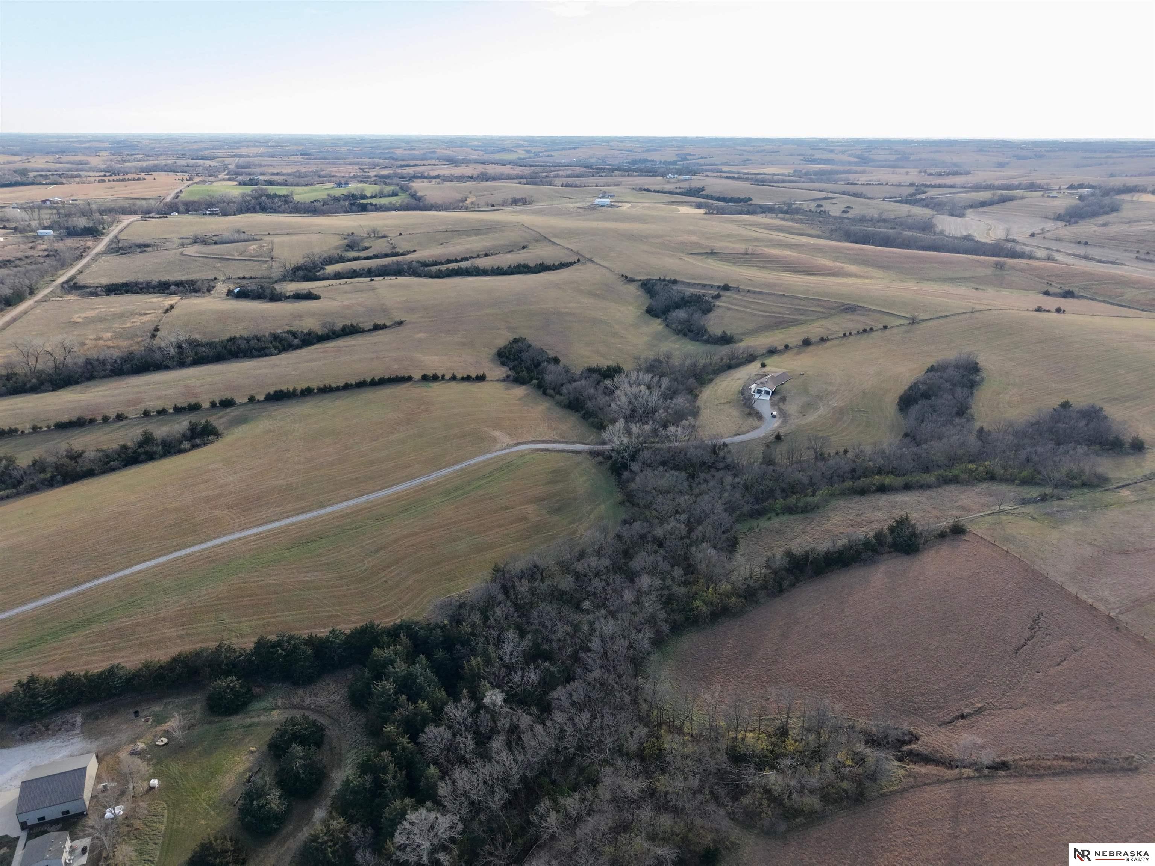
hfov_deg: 71.6
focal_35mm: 24
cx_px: 578
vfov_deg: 56.8
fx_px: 801
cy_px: 433
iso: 400
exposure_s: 1/2500
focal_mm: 8.67
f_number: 1.8
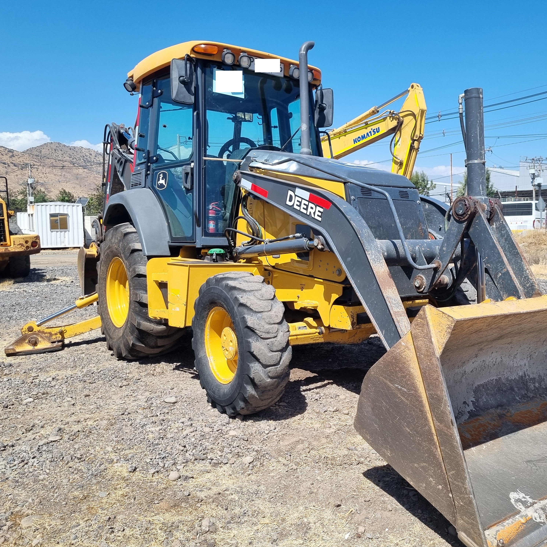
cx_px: 353
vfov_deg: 52.5
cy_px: 270
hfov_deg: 51.8
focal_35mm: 31
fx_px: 554
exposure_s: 1/2312
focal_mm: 5.4
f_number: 1.8
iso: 50
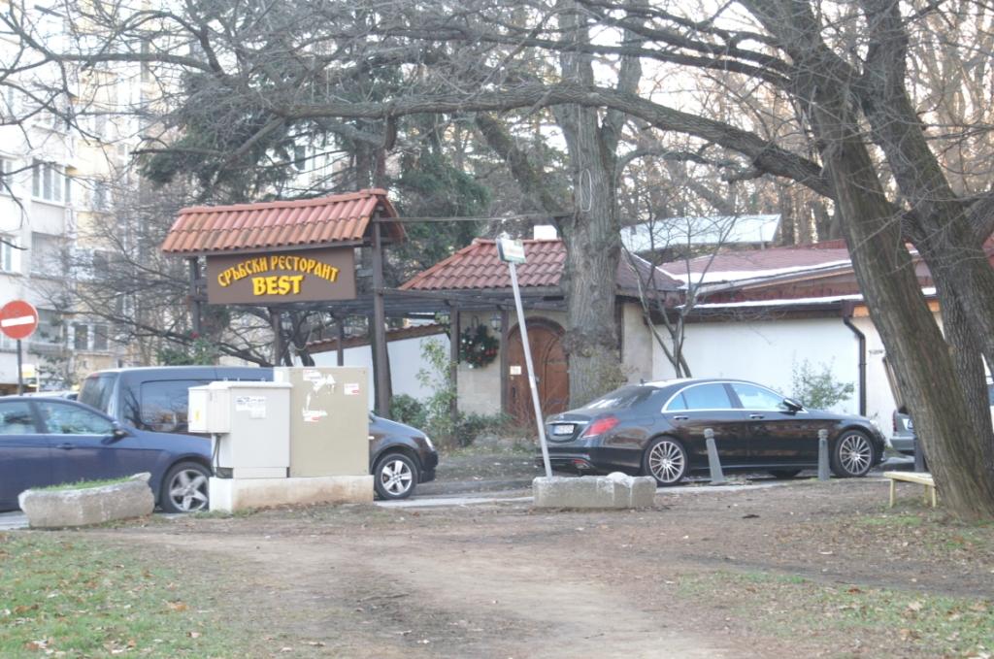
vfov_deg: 15.1
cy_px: 330
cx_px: 497
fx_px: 2481
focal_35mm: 90
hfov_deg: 22.7
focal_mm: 60
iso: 800
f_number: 5.6
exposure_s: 1/125
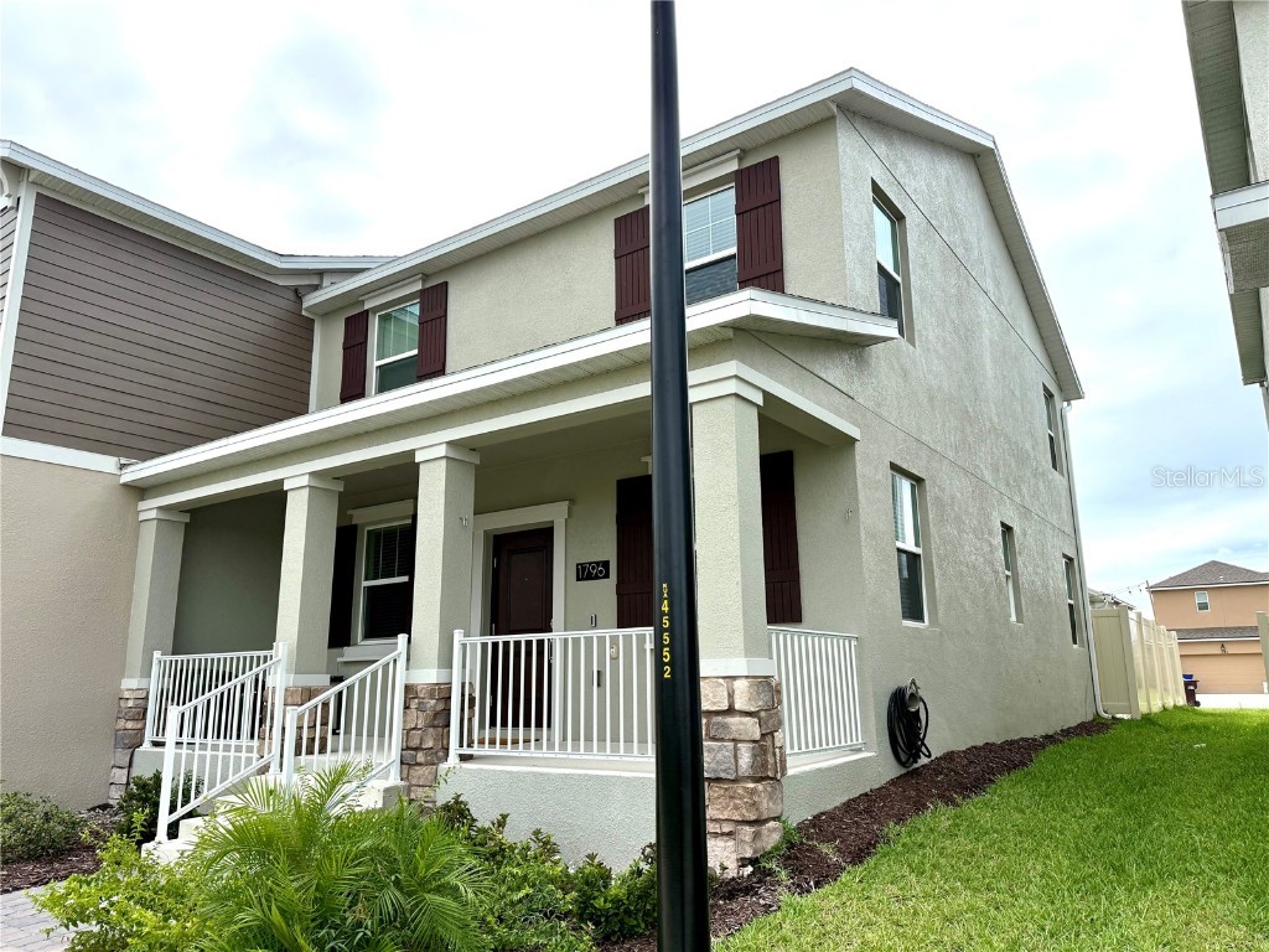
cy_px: 476
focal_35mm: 24
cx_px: 634
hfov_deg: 71.6
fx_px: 880
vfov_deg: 56.8
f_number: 1.78
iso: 100
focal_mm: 6.76
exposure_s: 1/6711
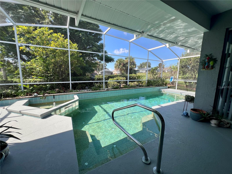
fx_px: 87
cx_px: 116
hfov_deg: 106.2
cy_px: 87
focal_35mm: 13
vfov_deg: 89.9
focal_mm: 1.57
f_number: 1.8
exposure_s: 1/449
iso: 32
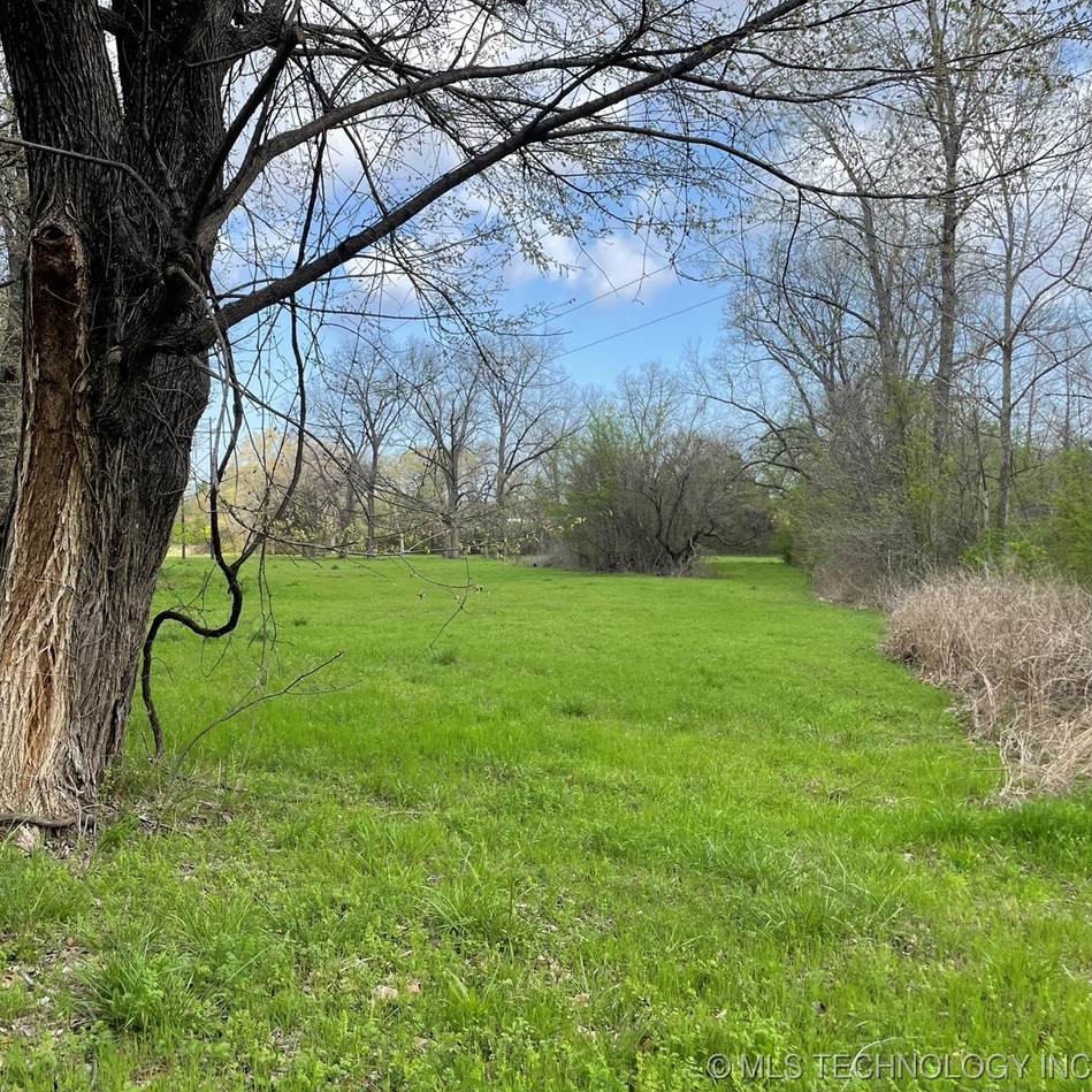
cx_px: 442
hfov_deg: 52.2
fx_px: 1106
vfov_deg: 52.5
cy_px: 547
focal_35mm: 31
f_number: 1.6
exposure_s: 1/1233
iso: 32
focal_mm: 4.2
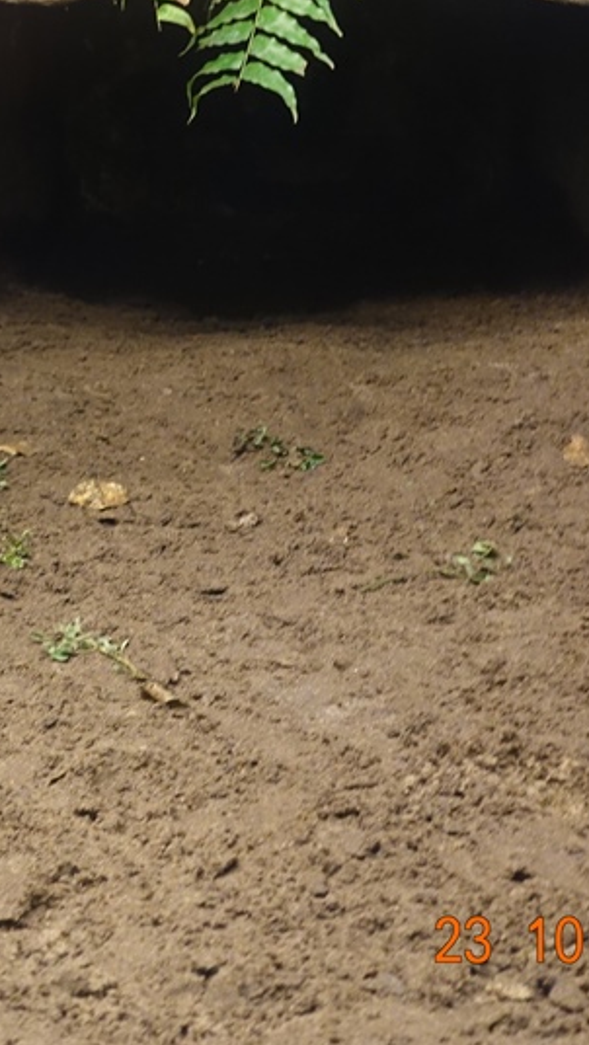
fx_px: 3328
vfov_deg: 17.8
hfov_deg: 10.0
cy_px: 408
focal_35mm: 120
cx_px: -135
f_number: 2.8
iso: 800
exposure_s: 1/15
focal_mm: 22.18
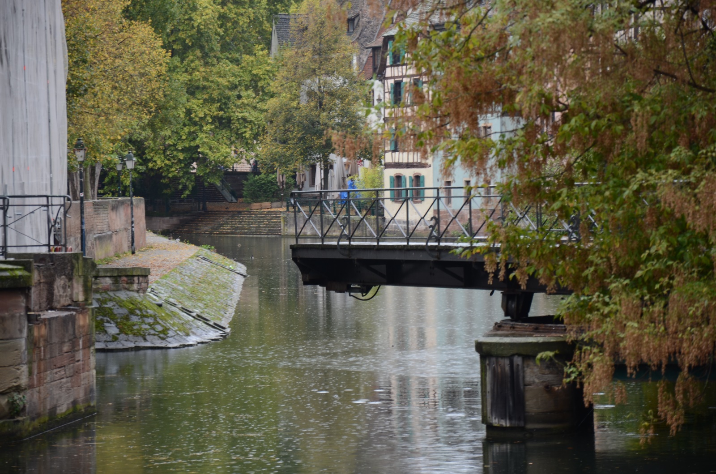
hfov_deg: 13.1
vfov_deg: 8.7
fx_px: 3125
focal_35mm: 158
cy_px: 237
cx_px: 358
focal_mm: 105
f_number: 5.6
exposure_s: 1/15
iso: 160
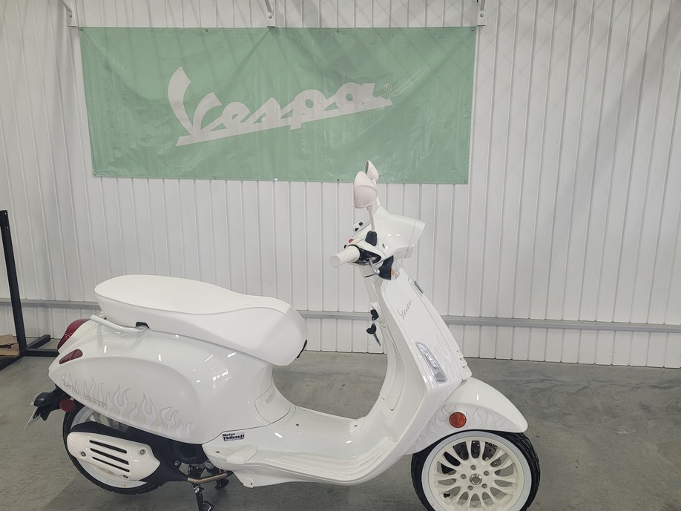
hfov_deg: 61.5
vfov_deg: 48.2
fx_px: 571
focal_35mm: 29
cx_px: 372
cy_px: 273
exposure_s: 1/120
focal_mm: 5.4
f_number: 1.8
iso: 200
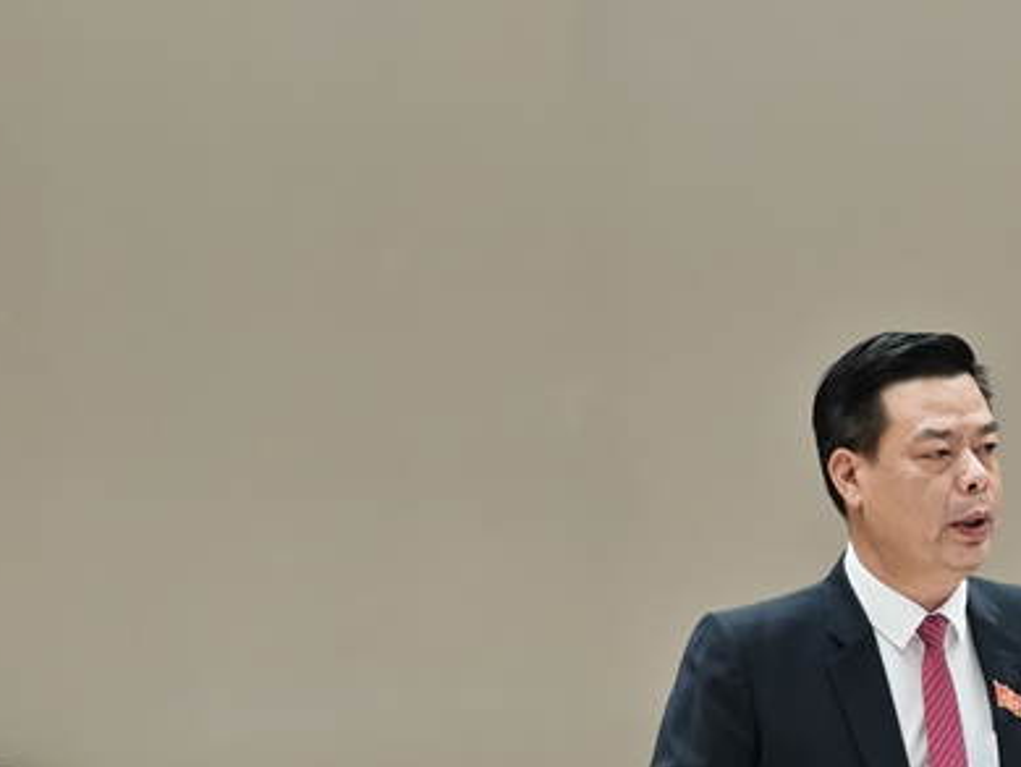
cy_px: 437
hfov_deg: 5.2
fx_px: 11126
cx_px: 1016
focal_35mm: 377
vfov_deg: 3.9
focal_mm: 25.1
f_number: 2.6
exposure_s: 1/100
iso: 1250
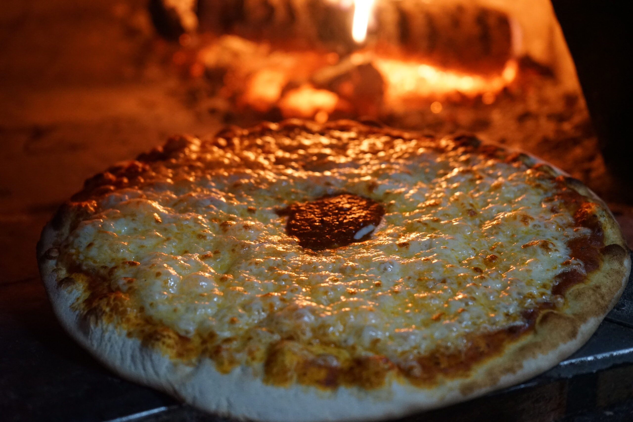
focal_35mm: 51
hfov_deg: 38.9
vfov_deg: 26.5
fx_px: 897
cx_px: 316
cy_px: 211
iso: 4000
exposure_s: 1/160
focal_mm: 51
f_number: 4.5
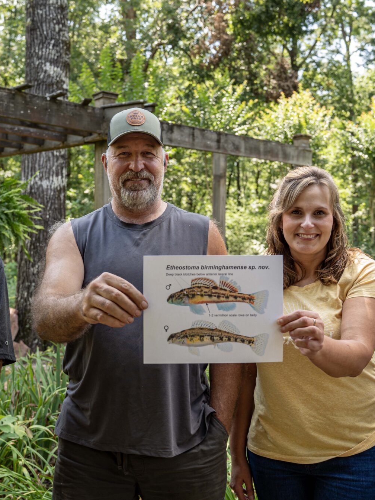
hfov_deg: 35.1
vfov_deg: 45.8
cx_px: 192
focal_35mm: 41
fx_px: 592
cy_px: 247
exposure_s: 1/160
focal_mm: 28
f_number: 4
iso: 200
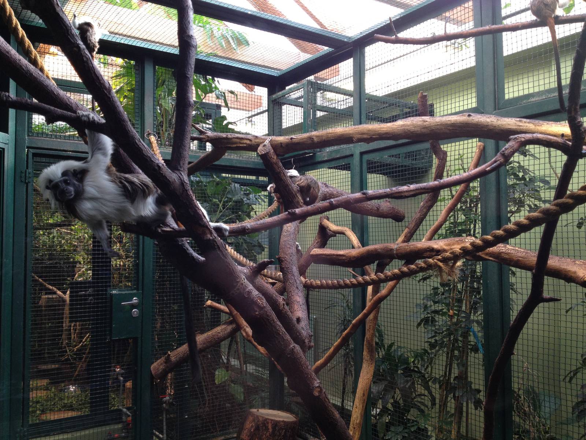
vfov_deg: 40.7
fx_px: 593
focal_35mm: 35
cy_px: 220
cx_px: 293
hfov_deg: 52.6
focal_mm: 4.28
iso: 64
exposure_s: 1/60
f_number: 2.4
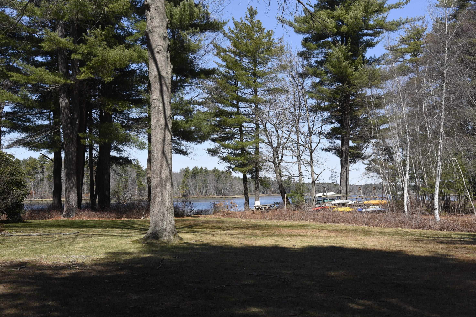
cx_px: 238
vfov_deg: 28.6
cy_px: 161
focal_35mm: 47
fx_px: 621
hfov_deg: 41.9
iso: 1000
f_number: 5.6
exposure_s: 1/4000
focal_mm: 46
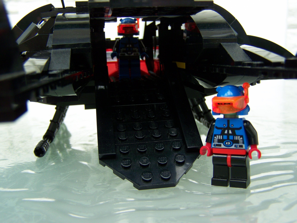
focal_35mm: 38
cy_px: 112
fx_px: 326
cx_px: 148
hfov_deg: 49.0
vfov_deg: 37.7
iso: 64
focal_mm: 6.3
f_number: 2.8
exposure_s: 1/60
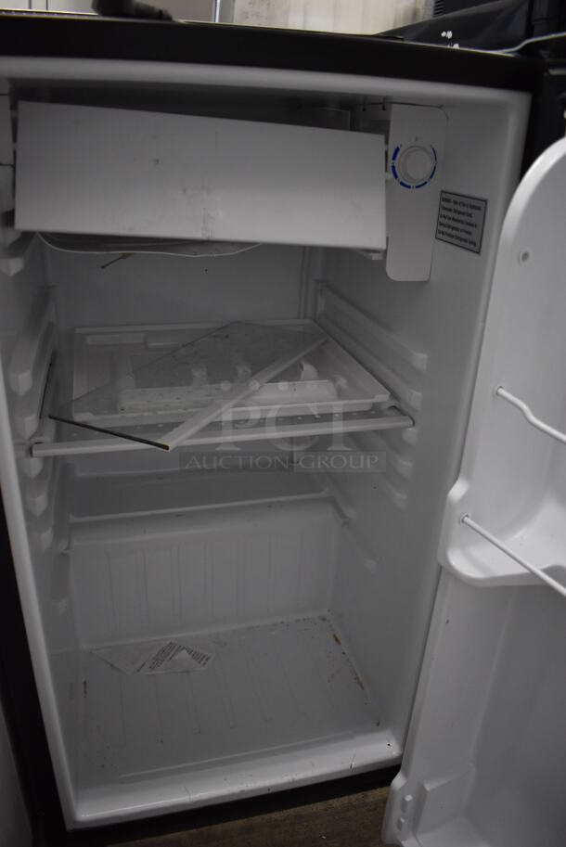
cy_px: 424
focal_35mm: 27
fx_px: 636
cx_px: 283
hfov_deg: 48.0
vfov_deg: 67.3
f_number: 3.5
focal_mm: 18
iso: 1600
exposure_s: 1/125
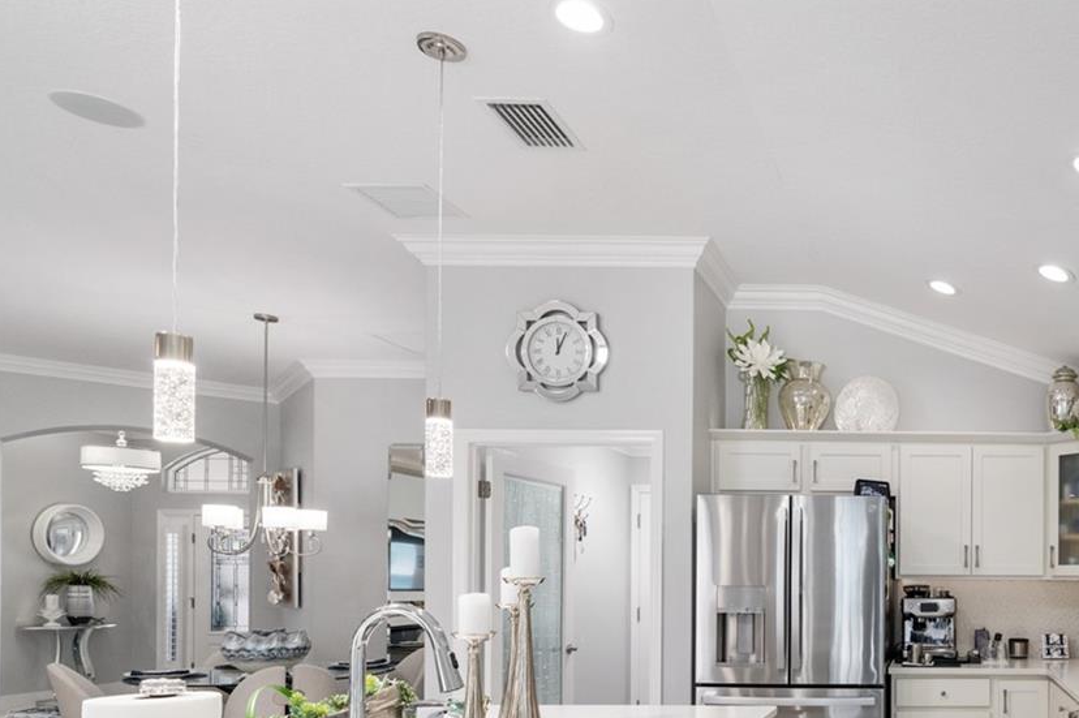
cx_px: 954
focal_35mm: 29
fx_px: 869
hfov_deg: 55.9
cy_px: 581
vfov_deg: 42.7
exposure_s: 1/30
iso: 400
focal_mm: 15
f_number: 8
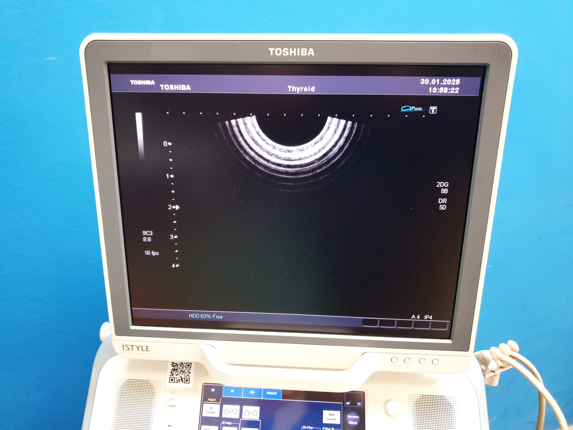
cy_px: 215
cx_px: 286
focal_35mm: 26
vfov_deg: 53.1
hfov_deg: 67.3
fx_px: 430
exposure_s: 1/50
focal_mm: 4.3
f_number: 1.5
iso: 320
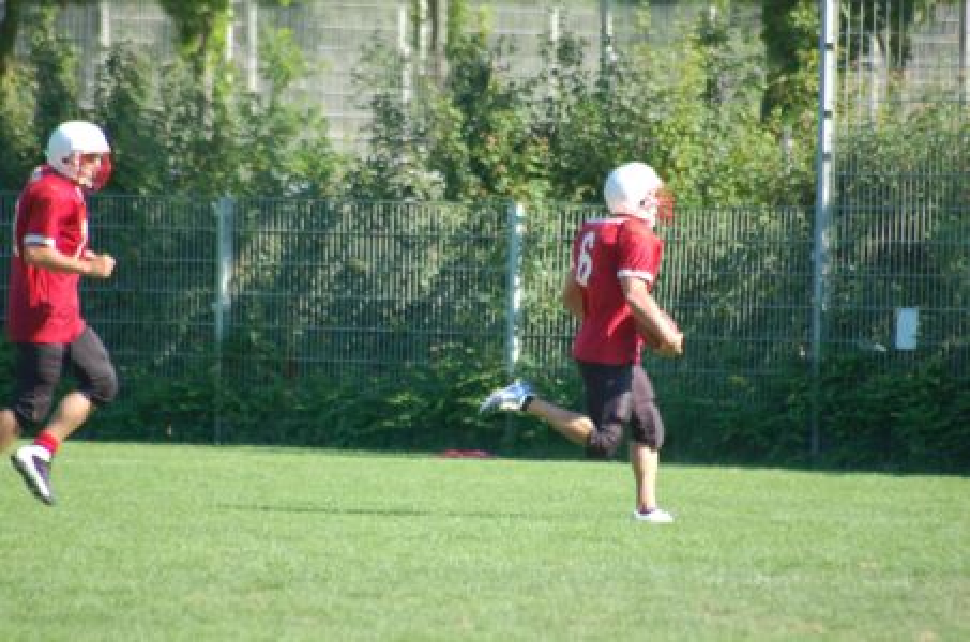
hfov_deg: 4.6
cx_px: 485
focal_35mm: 450
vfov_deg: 3.0
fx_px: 12099
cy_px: 321
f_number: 5.6
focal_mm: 300
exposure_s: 1/500
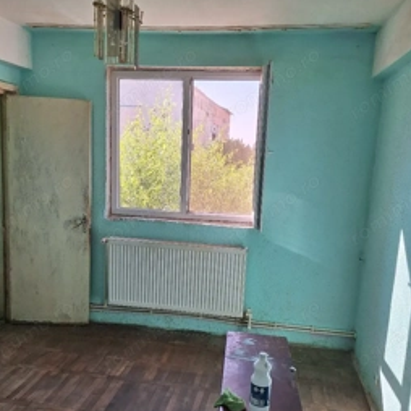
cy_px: 228
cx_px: 184
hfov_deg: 51.0
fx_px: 430
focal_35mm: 32
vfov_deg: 51.0
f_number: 1.8
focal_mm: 5.54
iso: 40
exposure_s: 1/370
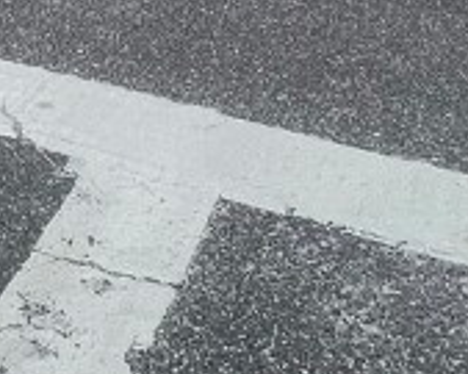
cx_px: -94
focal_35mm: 77
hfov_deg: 22.8
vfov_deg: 14.6
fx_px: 1066
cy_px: -471
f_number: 1.8
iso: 32
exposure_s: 1/1553
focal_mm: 1.57
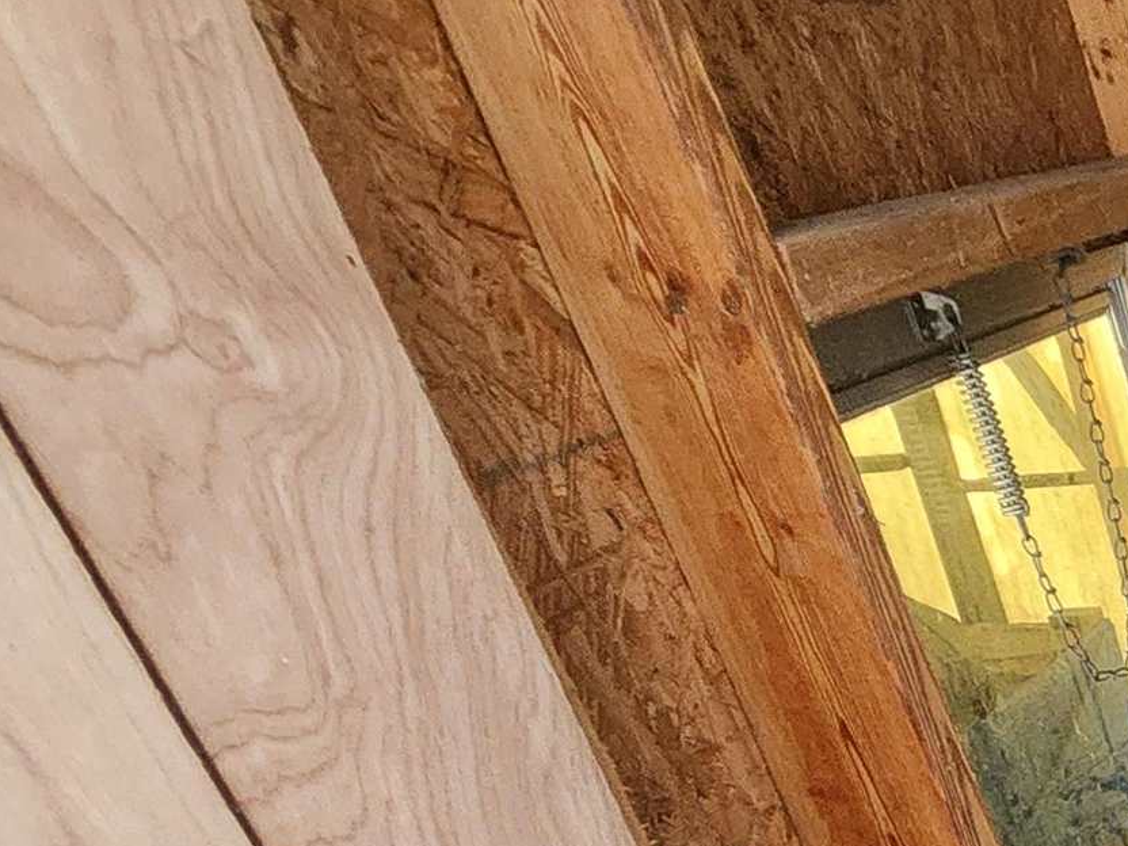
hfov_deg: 24.5
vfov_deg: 26.7
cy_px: 1029
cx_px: 1883
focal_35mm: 48
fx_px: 1564
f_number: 2.2
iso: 400
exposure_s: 1/60
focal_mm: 2.2
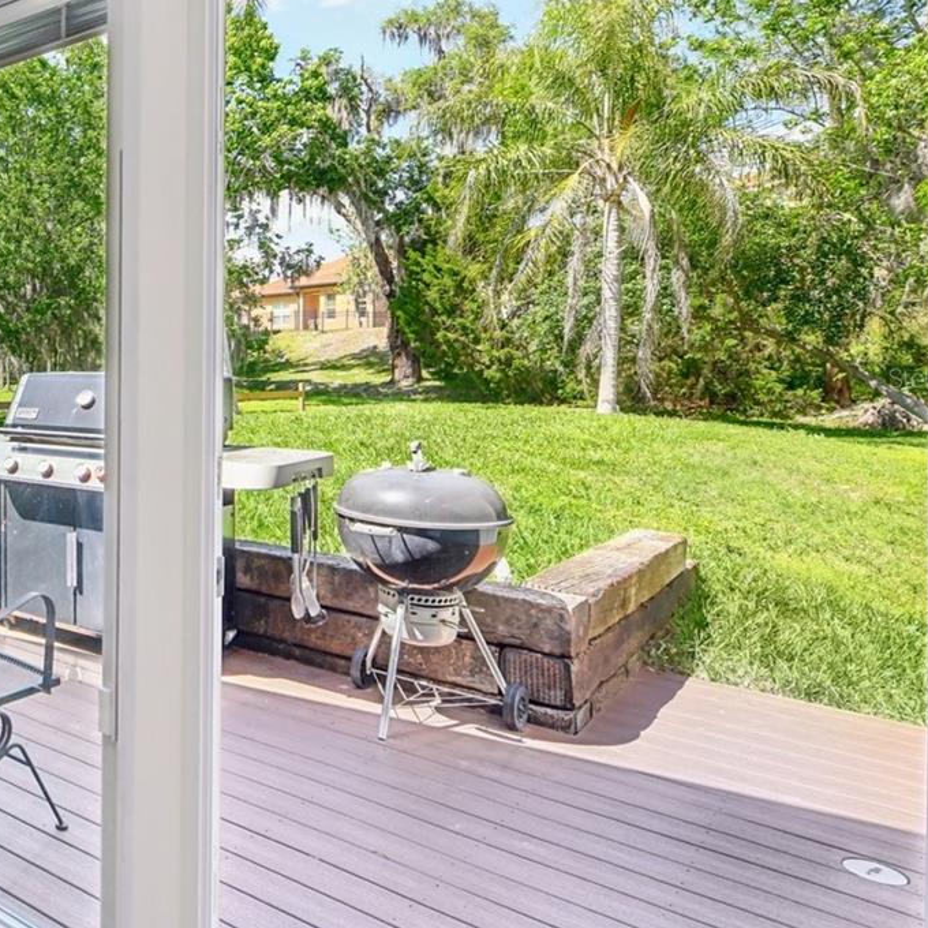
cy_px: 378
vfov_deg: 53.7
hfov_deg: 42.8
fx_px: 910
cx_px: -82
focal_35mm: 30
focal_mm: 15
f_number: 8
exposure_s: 1/160
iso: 400
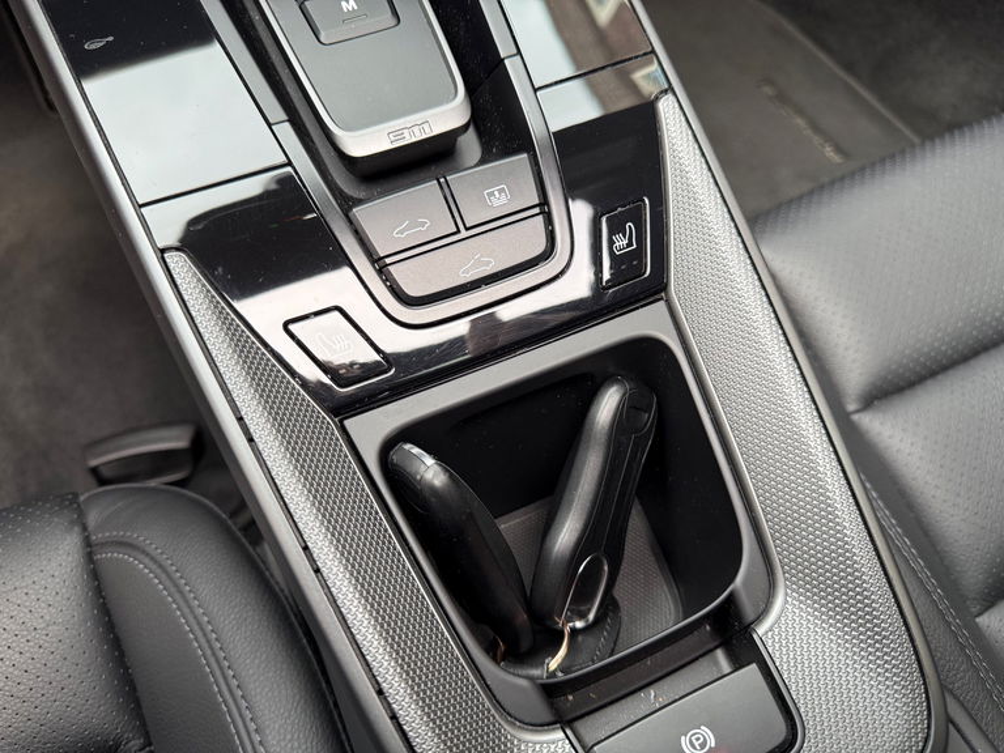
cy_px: 376
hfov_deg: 71.6
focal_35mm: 24
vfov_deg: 56.8
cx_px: 502
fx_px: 696
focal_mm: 6.76
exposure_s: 1/104
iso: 200
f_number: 1.78
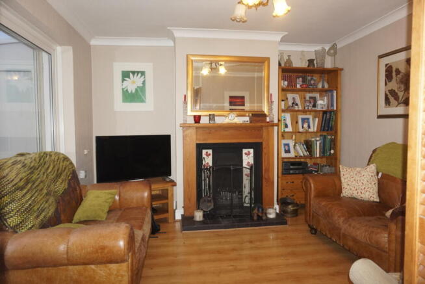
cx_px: 212
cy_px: 142
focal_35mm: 24
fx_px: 284
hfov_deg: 73.7
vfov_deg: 53.2
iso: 800
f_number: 3.5
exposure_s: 1/160
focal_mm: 16
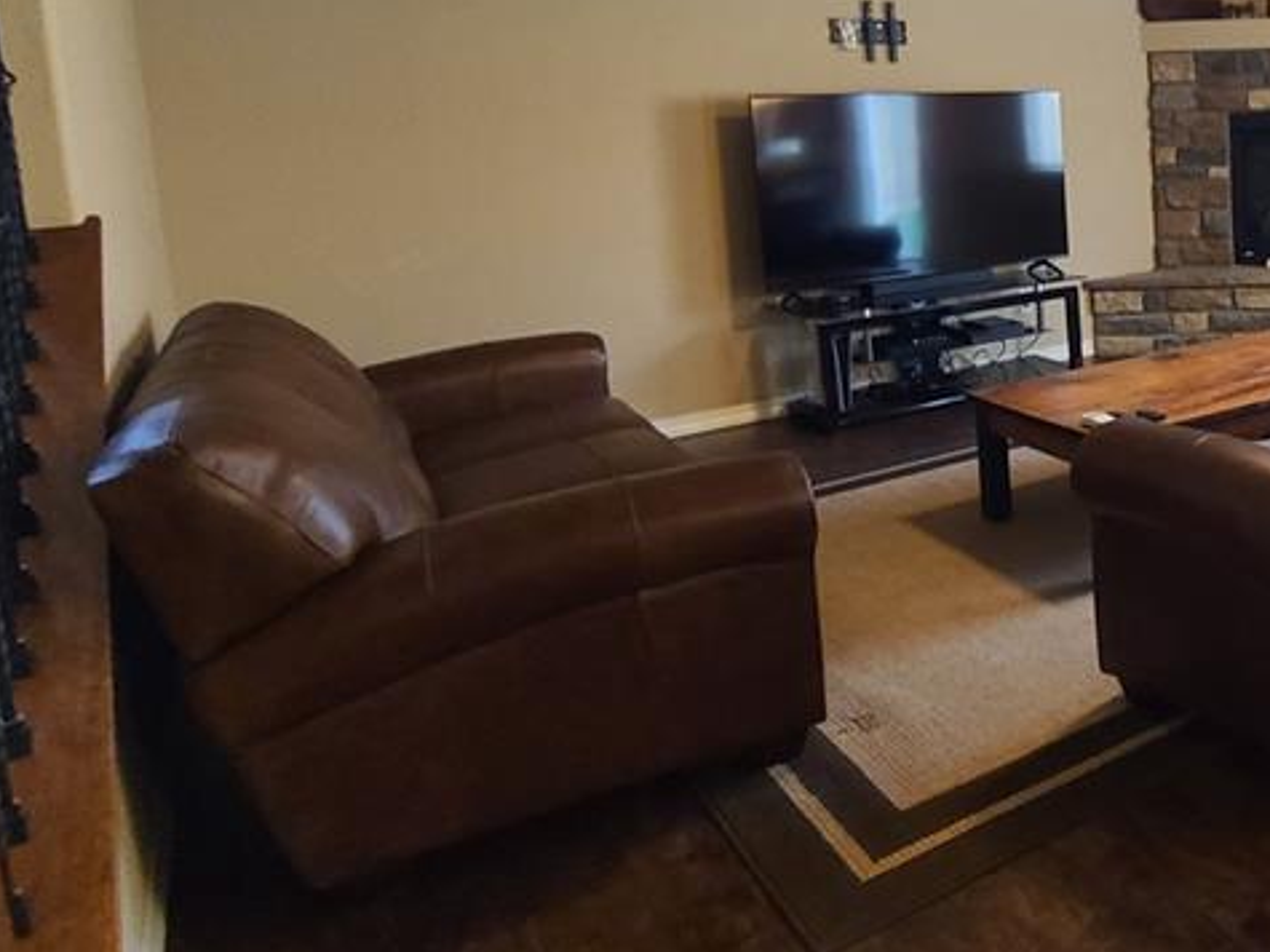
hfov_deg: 50.1
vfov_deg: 47.7
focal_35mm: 28
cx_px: 1297
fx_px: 1027
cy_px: 231
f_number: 2.2
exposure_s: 1/30
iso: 500
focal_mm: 2.2
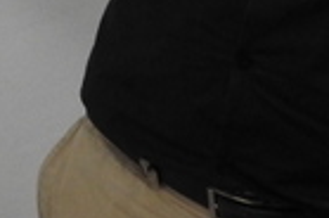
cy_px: -403
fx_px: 1641
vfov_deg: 6.9
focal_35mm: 180
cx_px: -230
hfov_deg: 10.8
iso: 320
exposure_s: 1/30
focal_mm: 5.4
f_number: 3.5
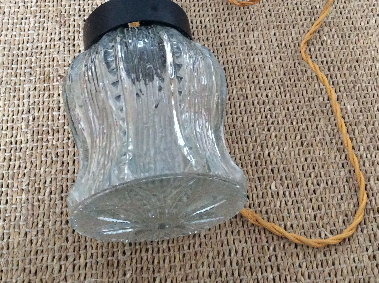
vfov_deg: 29.5
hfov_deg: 39.0
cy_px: 106
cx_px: 185
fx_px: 536
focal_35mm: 49
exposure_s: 1/25
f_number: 2.4
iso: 320
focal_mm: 3.3
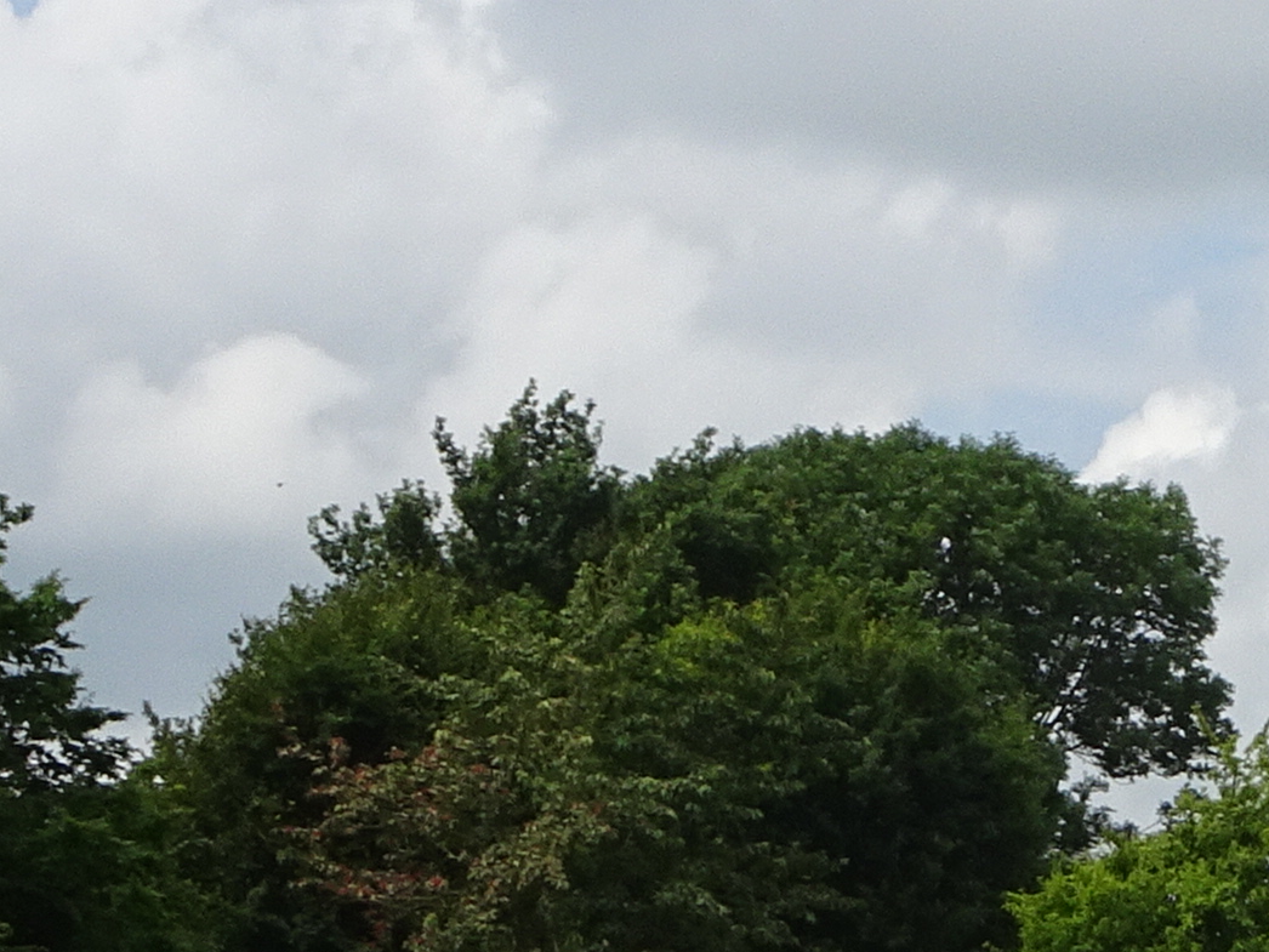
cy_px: 315
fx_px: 8580
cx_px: 1543
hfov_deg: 8.4
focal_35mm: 234
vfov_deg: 6.4
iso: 80
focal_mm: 8.51
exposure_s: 1/800
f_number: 4.5
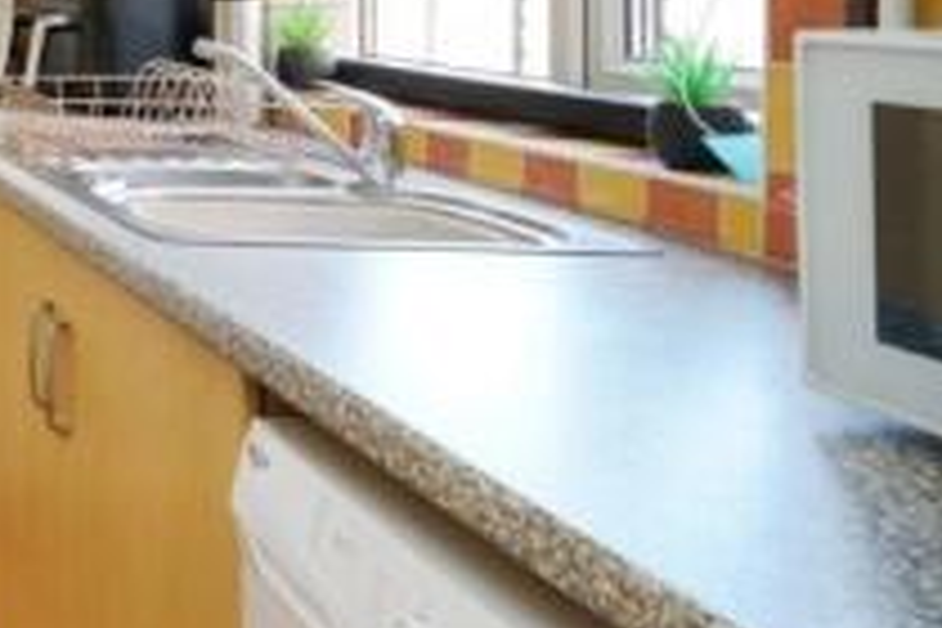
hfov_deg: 26.5
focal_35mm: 50
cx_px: -523
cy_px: -61
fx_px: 1308
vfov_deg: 25.1
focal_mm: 16
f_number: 7.1
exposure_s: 1/60
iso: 2000
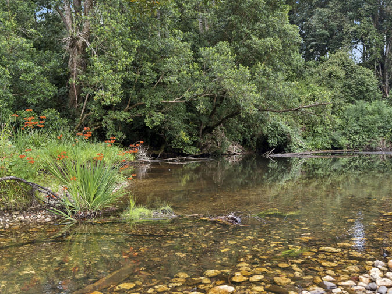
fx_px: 362
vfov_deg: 44.2
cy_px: 150
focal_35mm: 32
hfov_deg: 56.7
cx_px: 218
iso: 800
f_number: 2.8
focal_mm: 28
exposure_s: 1/1600
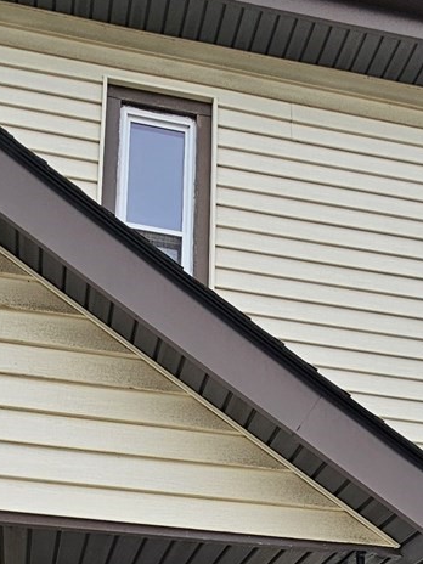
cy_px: 692
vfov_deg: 34.3
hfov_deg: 33.5
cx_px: 164
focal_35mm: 43
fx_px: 701
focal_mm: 2.2
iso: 50
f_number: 2.2
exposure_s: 1/512
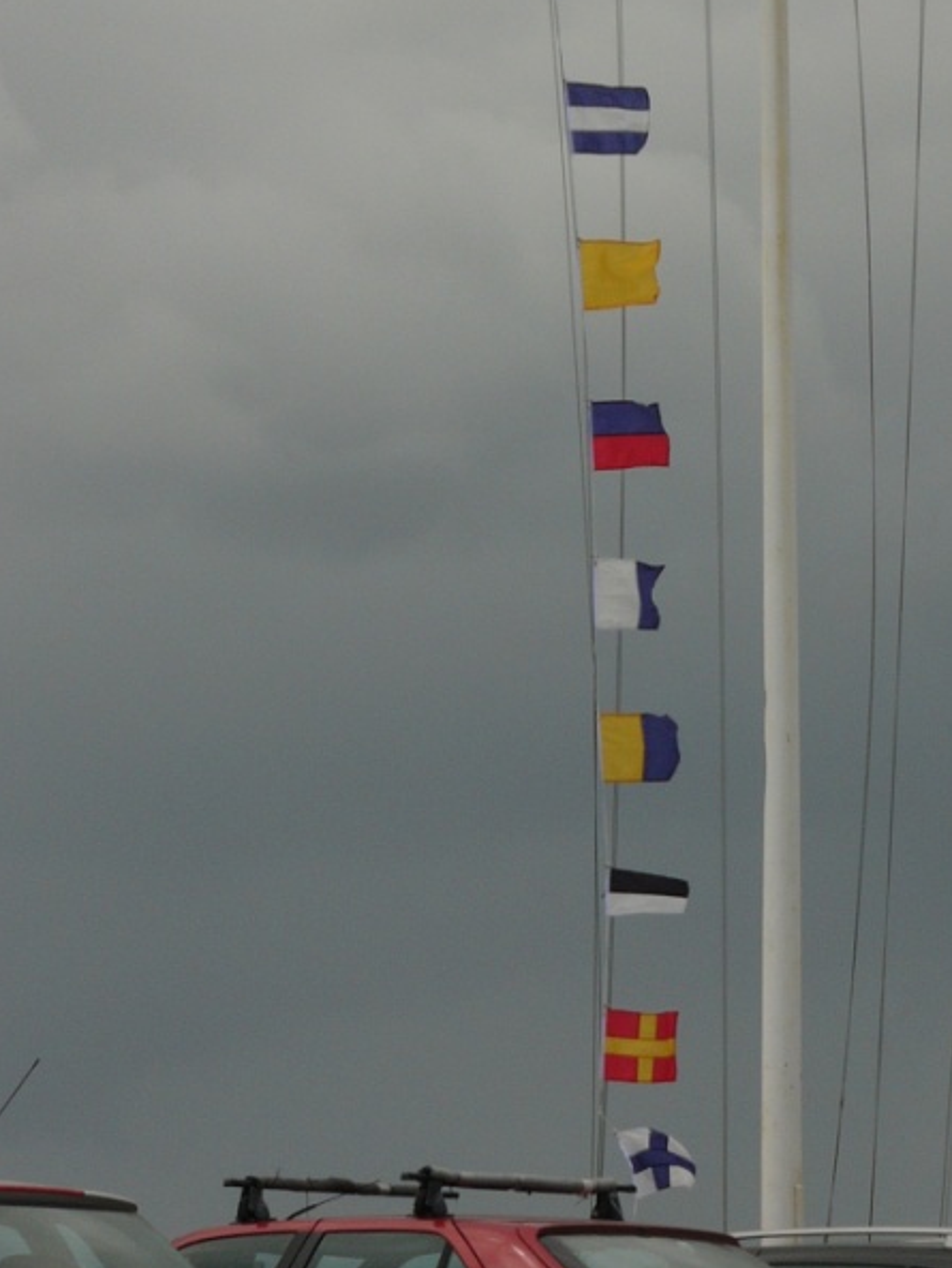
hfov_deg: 7.1
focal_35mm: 209
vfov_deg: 9.4
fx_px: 7661
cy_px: 263
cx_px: 768
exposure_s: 1/500
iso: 50
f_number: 5.6
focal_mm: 20.1
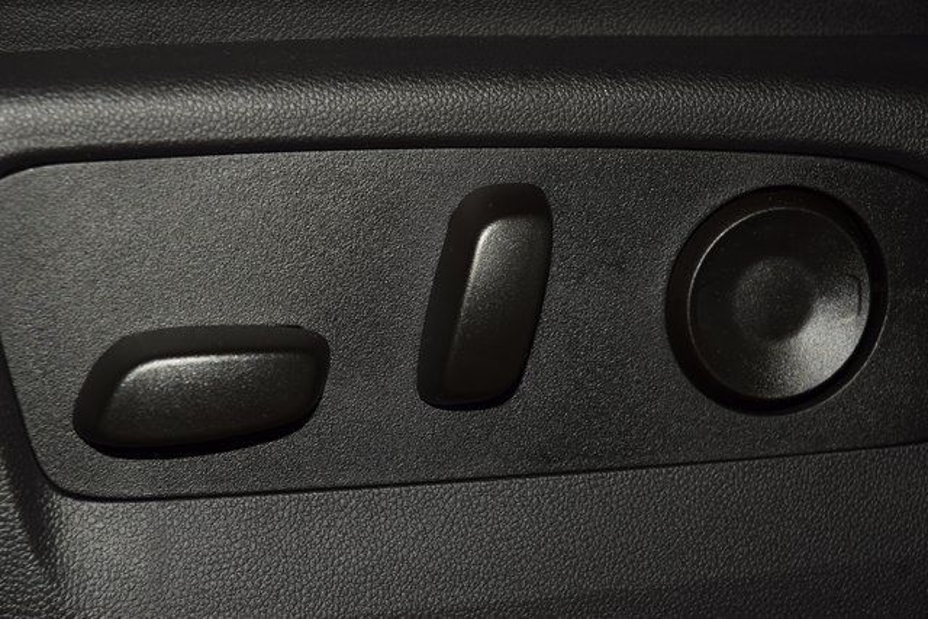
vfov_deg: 13.0
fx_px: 2707
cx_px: 464
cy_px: 310
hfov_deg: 19.5
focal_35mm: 105
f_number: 8
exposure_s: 1/125
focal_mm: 70
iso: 100
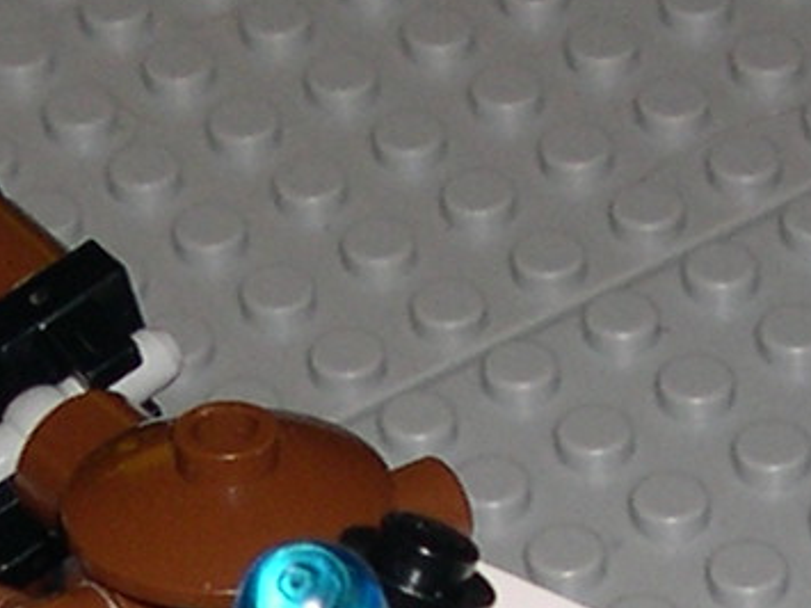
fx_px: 5691
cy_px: 837
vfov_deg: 6.1
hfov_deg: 8.1
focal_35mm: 243
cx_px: 201
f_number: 7.6
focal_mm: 8
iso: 100
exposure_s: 1/60
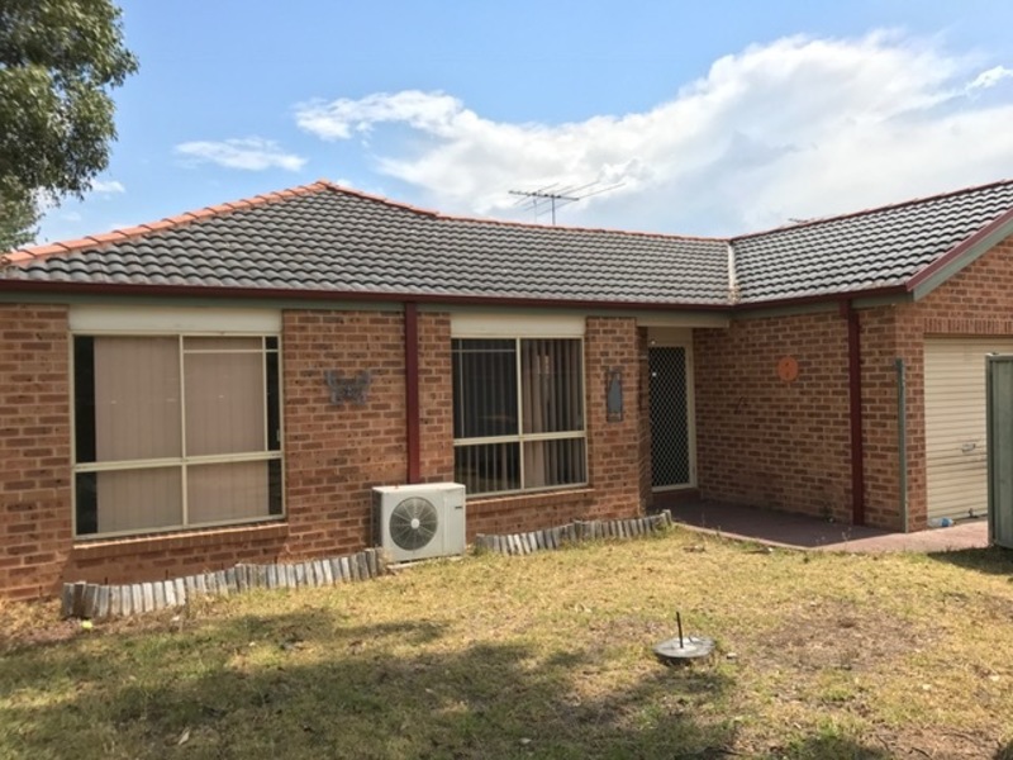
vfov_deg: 49.7
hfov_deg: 63.4
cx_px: 506
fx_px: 819
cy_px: 380
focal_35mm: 28
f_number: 1.8
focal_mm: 3.99
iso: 20
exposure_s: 1/1773
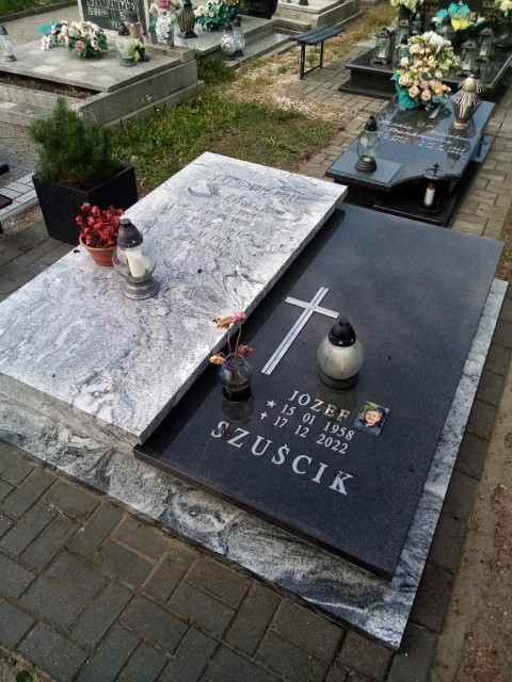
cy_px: 341
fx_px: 513
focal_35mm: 26
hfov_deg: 53.1
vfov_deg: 67.3
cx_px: 256
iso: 106
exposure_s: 1/831
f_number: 1.8
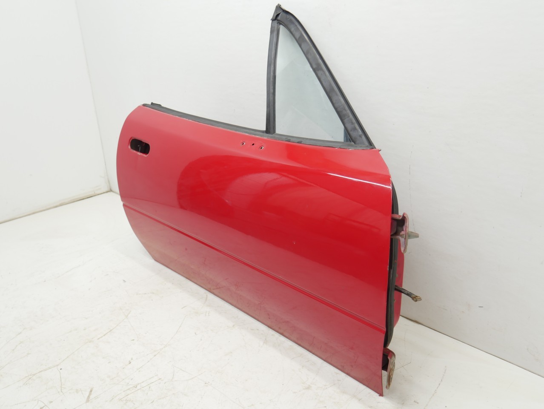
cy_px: 204
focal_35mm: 32
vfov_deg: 44.2
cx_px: 272
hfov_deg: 56.8
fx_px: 503
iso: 200
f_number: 3.6
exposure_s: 1/125
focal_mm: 16
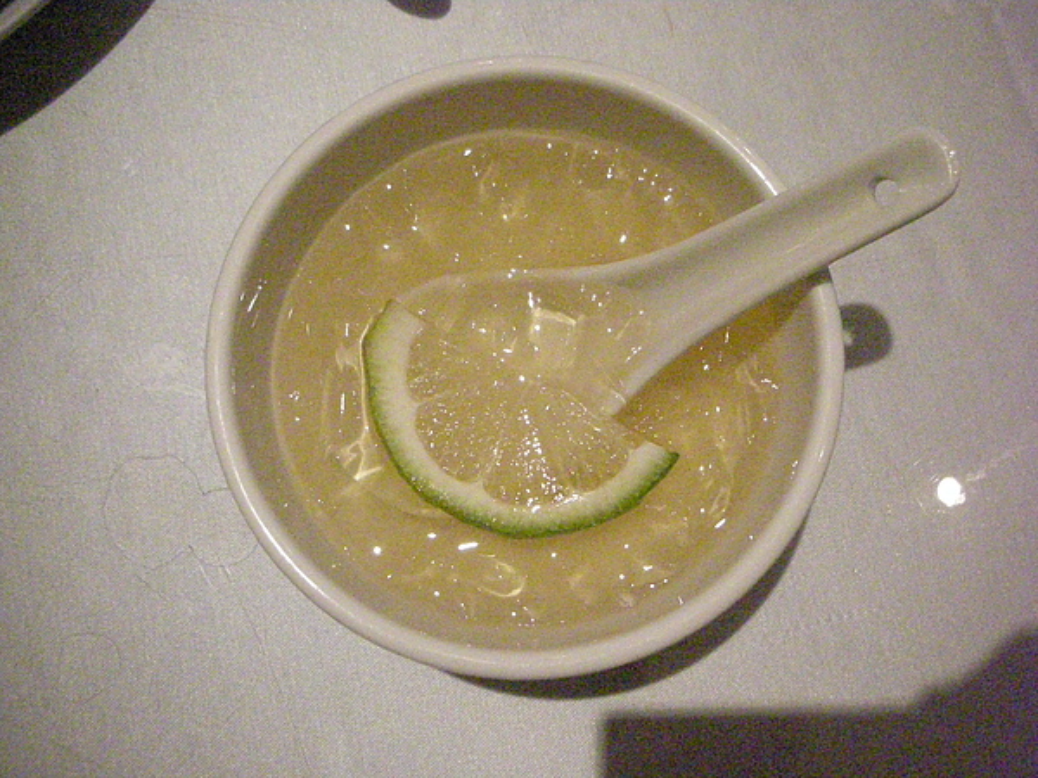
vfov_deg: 40.7
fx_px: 1050
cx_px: 519
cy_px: 389
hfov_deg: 52.6
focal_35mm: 35
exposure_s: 1/107
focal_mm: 5.8
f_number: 2.8
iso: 1600
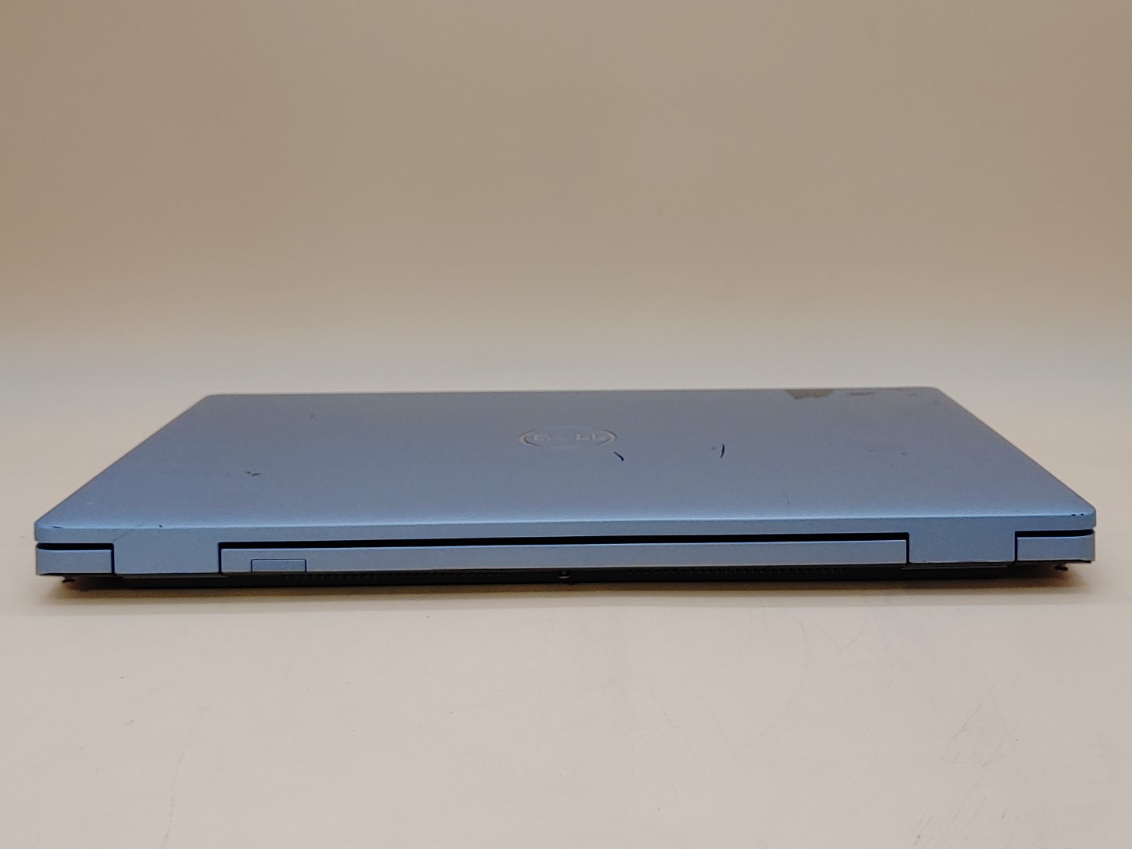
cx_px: 566
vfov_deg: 35.1
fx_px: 1341
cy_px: 424
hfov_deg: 45.8
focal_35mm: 41
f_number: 1.8
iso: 50
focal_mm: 4.36
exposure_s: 1/101
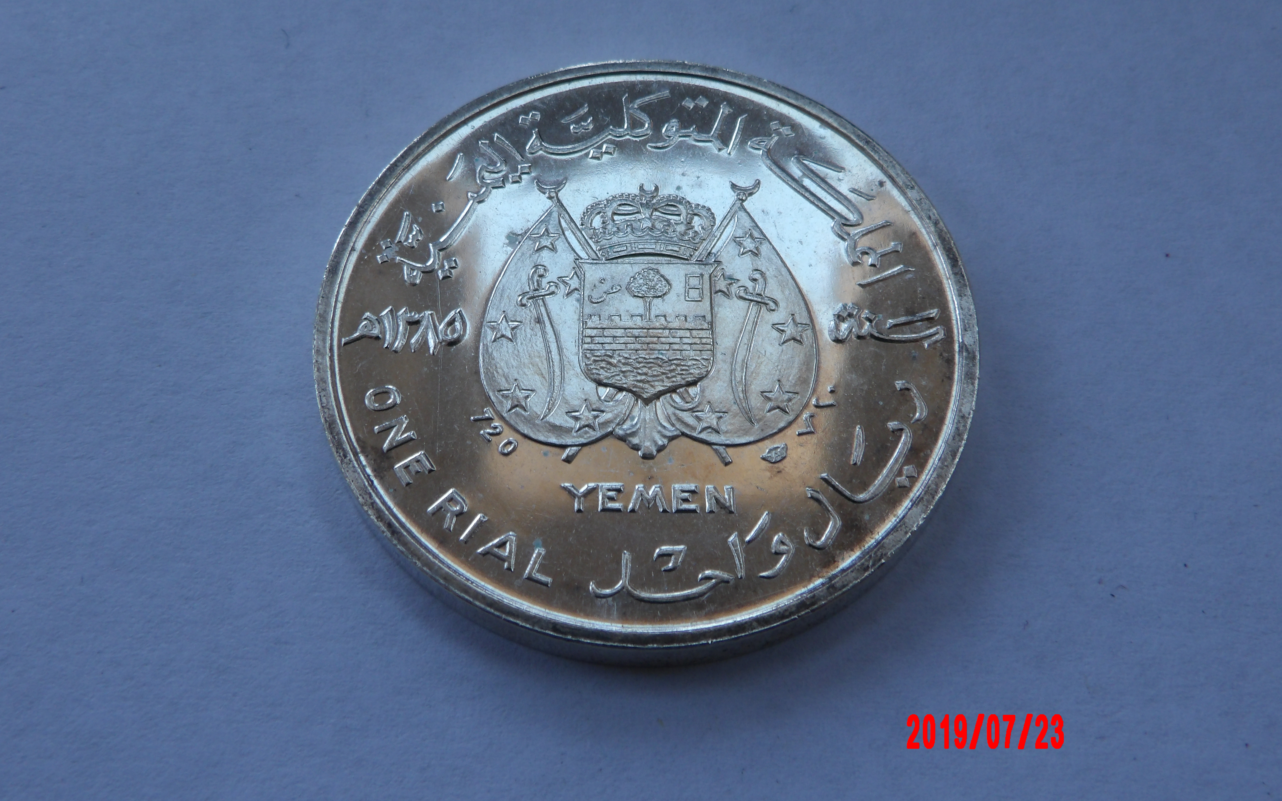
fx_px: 1572
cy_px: 354
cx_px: 646
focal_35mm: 45
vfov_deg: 28.6
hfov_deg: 44.4
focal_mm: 7.6
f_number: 4.9
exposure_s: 1/34
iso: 100
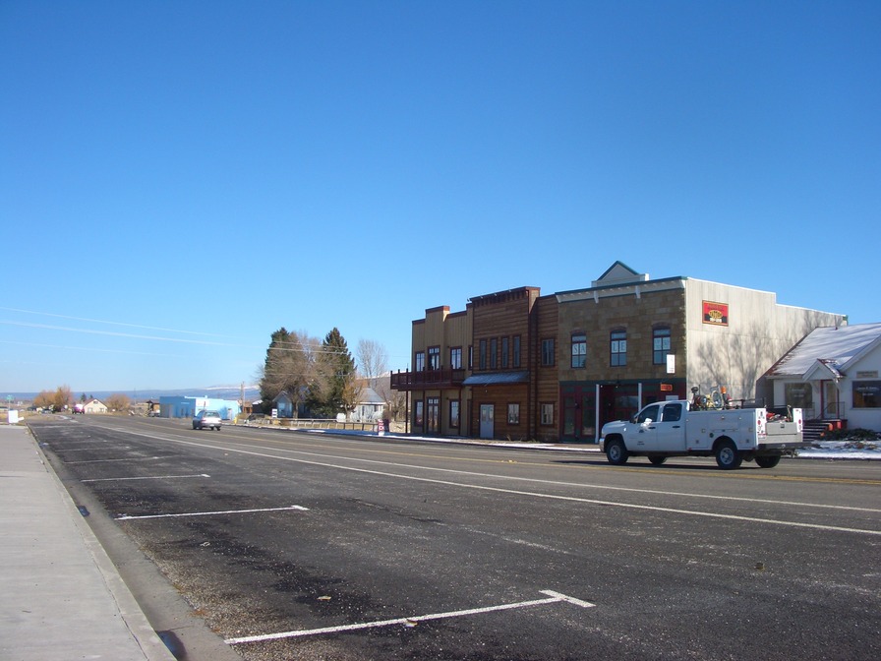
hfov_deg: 52.6
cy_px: 330
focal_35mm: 35
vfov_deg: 40.7
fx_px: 891
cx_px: 440
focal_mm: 5.8
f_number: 4.3
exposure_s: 1/500
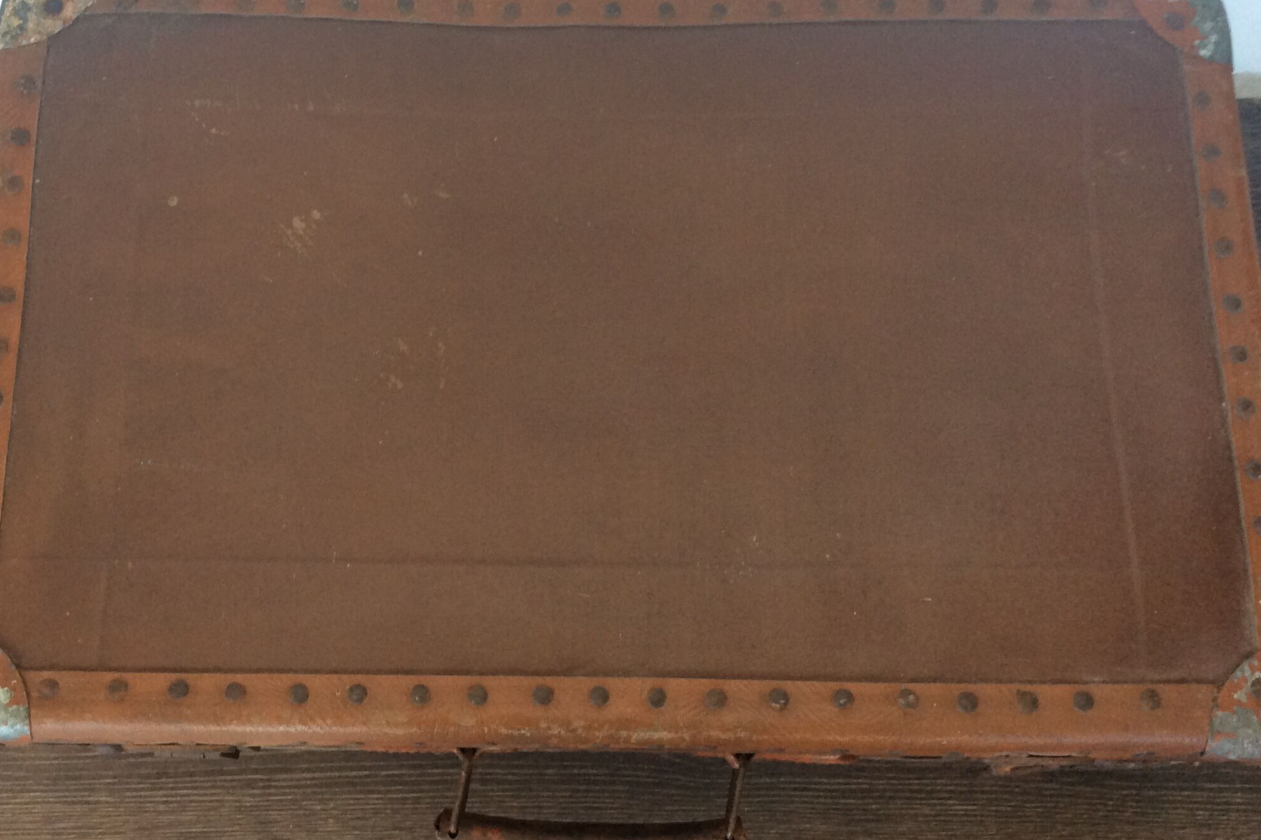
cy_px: 384
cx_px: 517
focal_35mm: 43
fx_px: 1506
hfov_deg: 45.2
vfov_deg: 31.2
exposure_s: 1/25
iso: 80
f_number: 2.4
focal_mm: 3.3
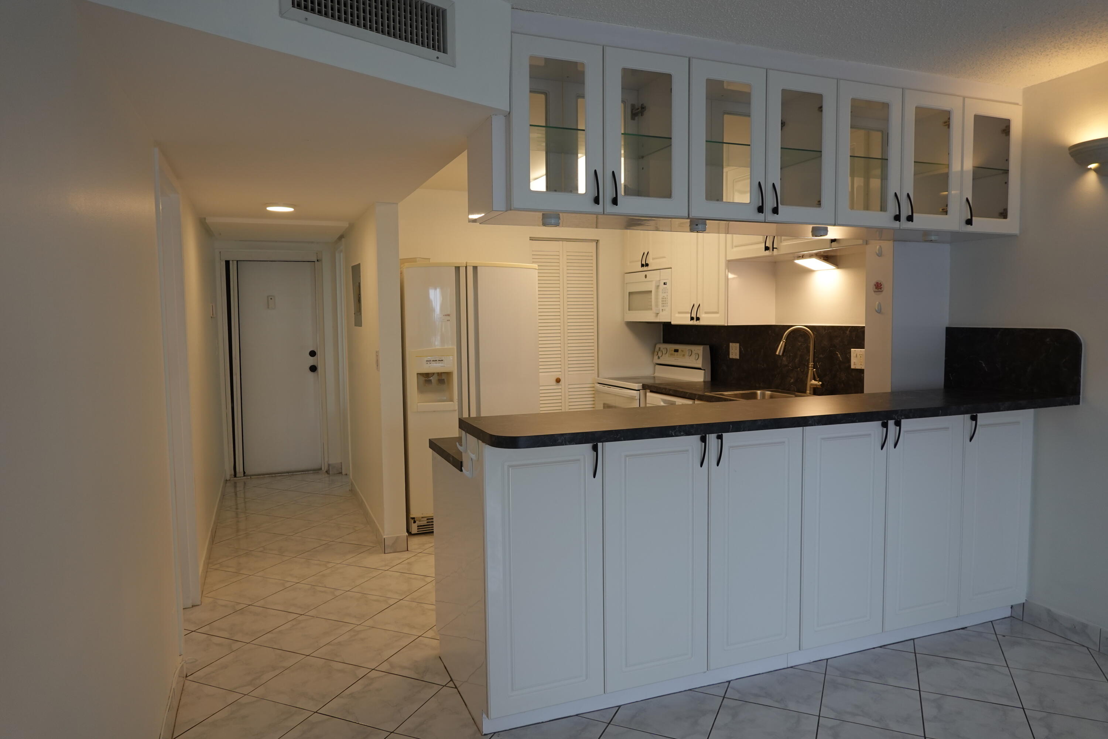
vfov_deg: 53.1
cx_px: 554
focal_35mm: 24
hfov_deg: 73.7
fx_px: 739
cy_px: 370
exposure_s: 1/50
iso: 100
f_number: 2.8
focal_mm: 9
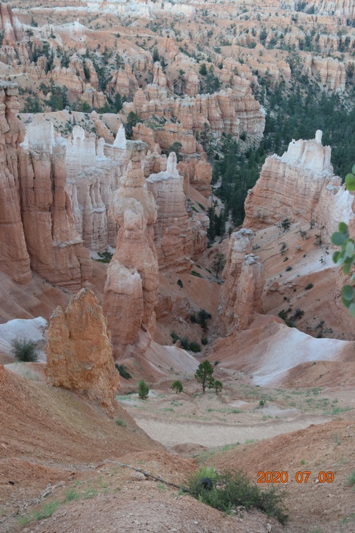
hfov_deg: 33.0
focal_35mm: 40
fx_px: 599
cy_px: 266
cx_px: 178
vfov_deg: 47.9
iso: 800
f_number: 5
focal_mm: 27
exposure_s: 1/125
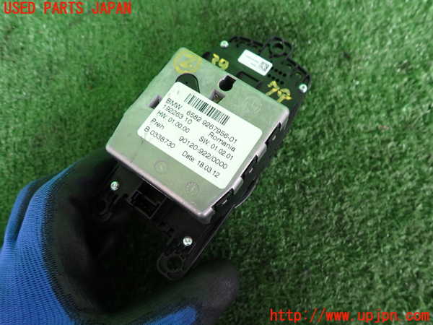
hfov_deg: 69.4
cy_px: 162
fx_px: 313
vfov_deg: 54.9
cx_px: 216
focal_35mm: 25
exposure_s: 1/40
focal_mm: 4.5
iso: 200
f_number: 2
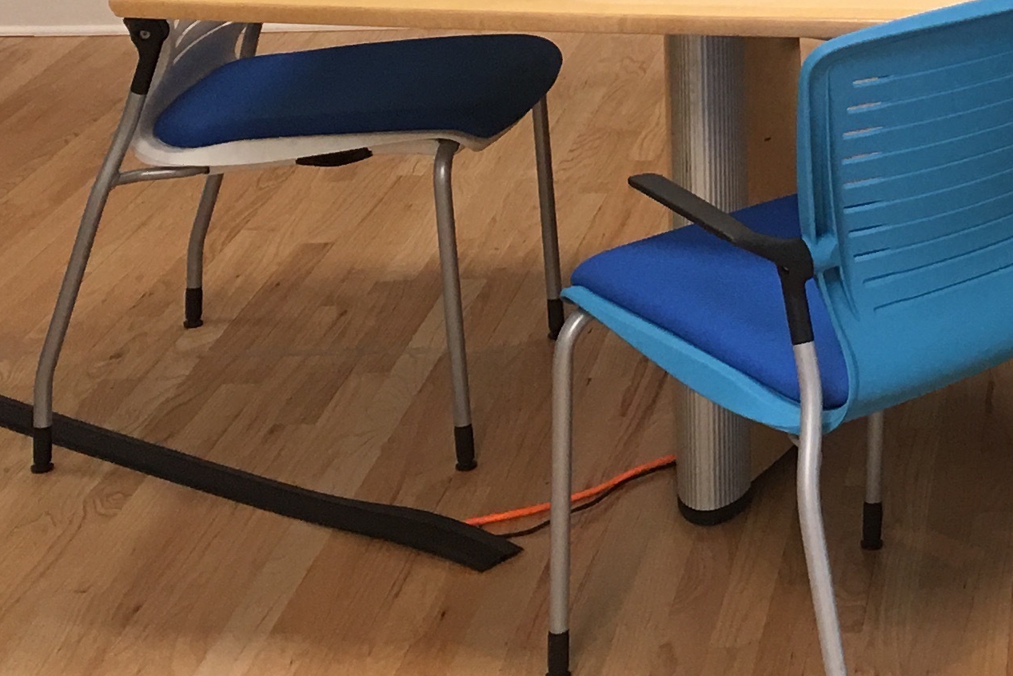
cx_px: 1180
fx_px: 2701
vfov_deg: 13.4
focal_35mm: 96
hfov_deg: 20.1
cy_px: -372
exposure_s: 1/15
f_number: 2.2
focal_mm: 4.15
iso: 32
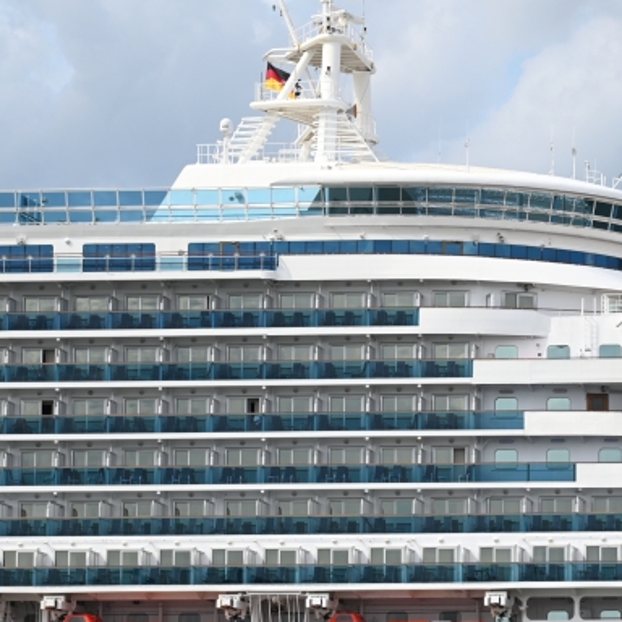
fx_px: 3232
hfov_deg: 10.8
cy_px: 449
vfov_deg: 11.0
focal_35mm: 159
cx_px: 721
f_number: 5.6
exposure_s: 1/500
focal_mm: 70
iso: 100
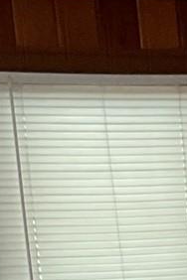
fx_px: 1706
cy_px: 691
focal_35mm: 219
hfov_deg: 6.2
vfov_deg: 8.5
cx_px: 318
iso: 250
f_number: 1.8
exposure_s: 1/40
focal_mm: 3
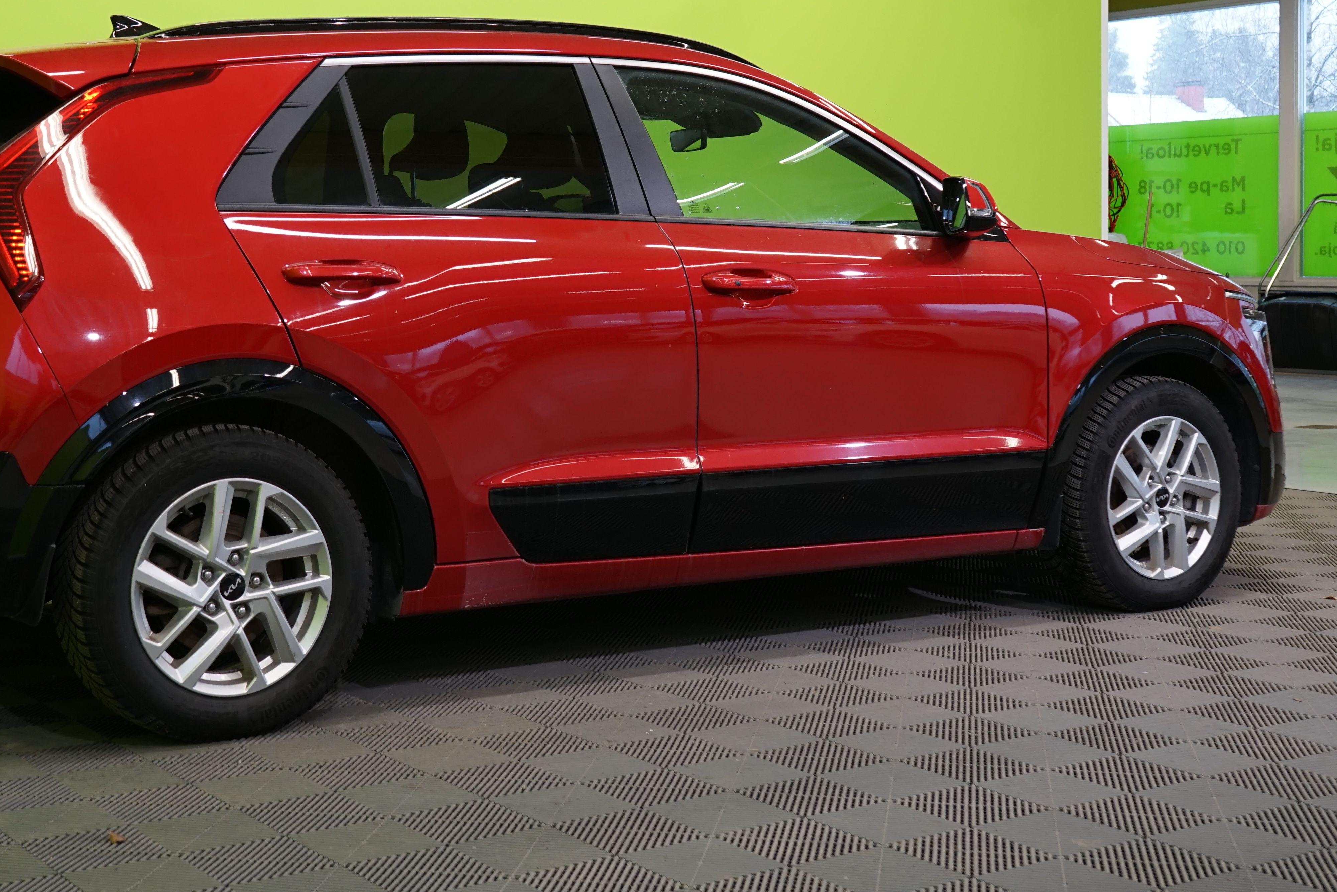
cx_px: 481
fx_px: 2005
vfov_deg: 25.0
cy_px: 307
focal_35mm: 54
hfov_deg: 36.6
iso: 500
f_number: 5.6
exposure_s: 1/30
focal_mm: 36
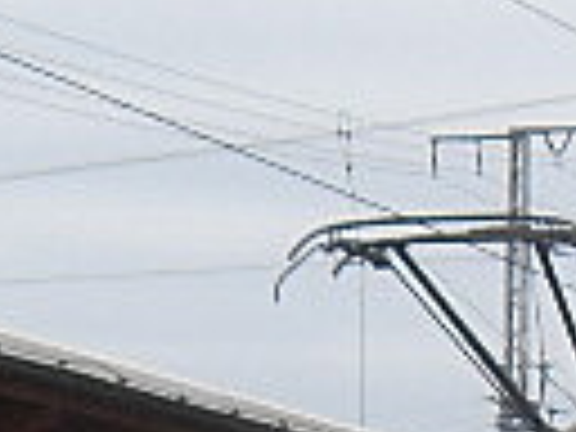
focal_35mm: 271
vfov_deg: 5.4
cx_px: 698
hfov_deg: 7.2
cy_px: 702
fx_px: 4509
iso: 80
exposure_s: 1/350
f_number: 2.8
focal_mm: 6.3
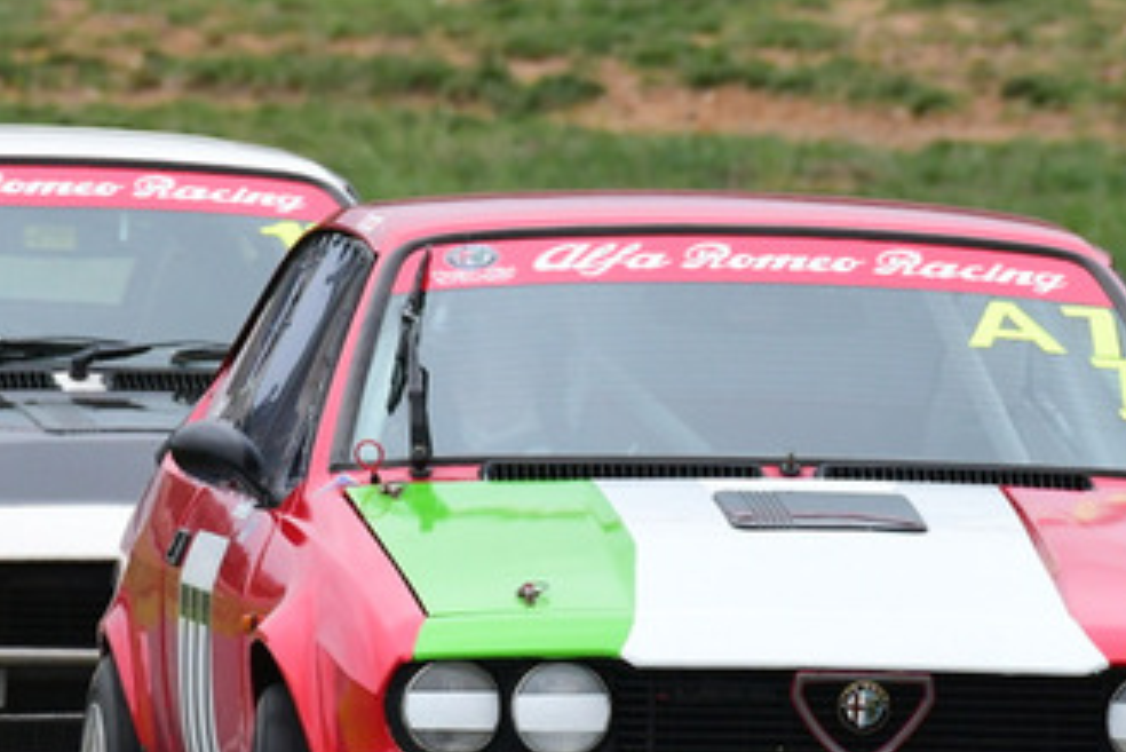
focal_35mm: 1832
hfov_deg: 1.1
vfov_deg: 0.8
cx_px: 518
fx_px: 57323
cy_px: 388
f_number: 11
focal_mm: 500
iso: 1250
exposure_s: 1/640
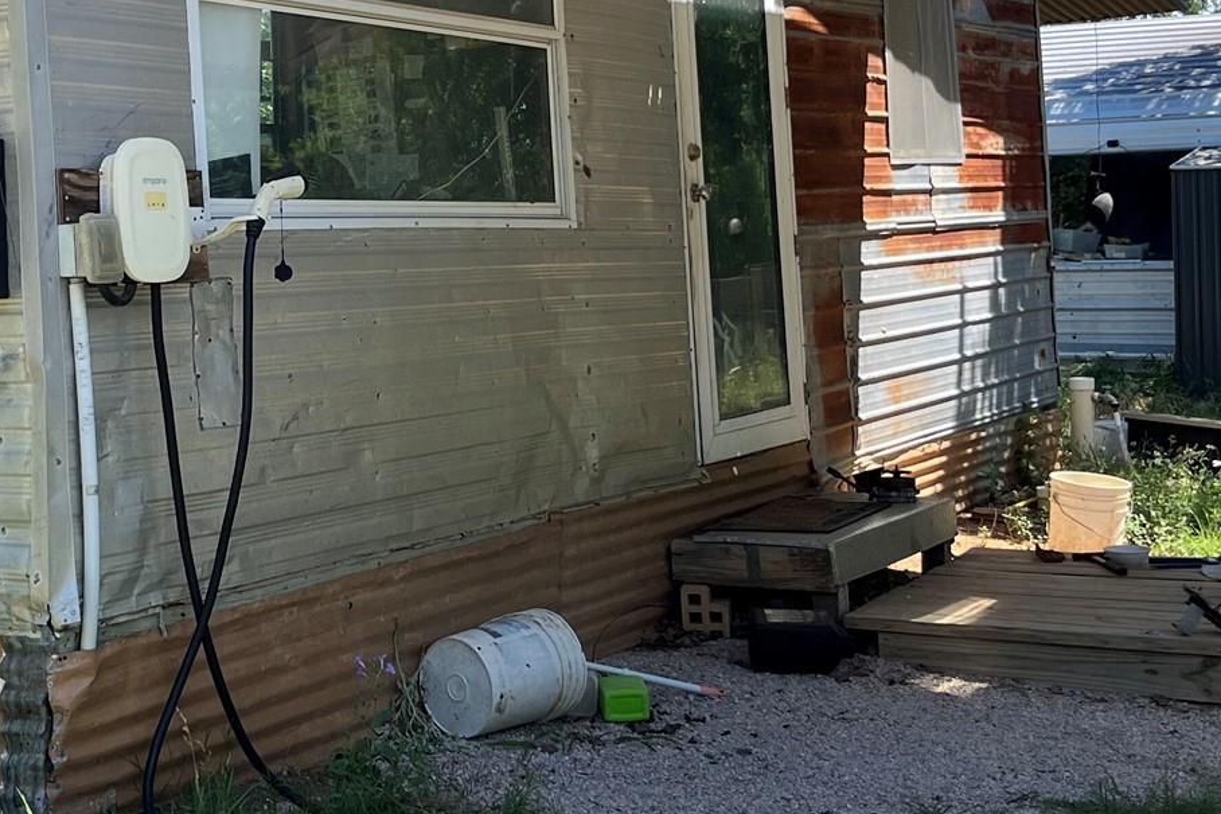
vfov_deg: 22.1
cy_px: 235
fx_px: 2068
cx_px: 417
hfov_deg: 32.6
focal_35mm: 61
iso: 50
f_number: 1.6
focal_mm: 5.1
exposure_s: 1/913
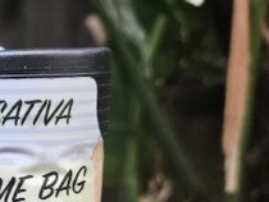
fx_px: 654
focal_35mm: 84
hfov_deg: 18.6
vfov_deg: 17.0
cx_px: -204
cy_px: 224
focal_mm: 5.4
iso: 320
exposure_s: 1/170
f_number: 1.8
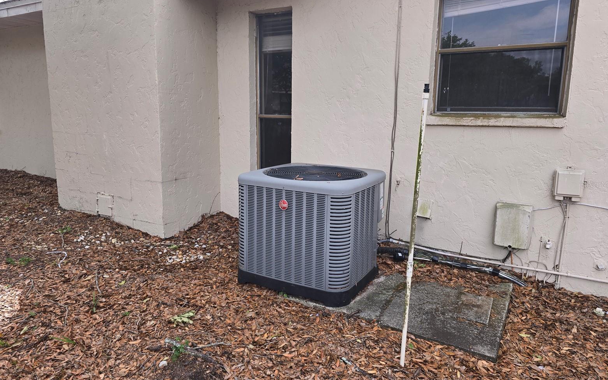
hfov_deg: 72.5
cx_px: 305
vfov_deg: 49.3
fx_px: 414
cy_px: 184
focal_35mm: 25
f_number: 1.7
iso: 12
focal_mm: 6.3
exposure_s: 1/207
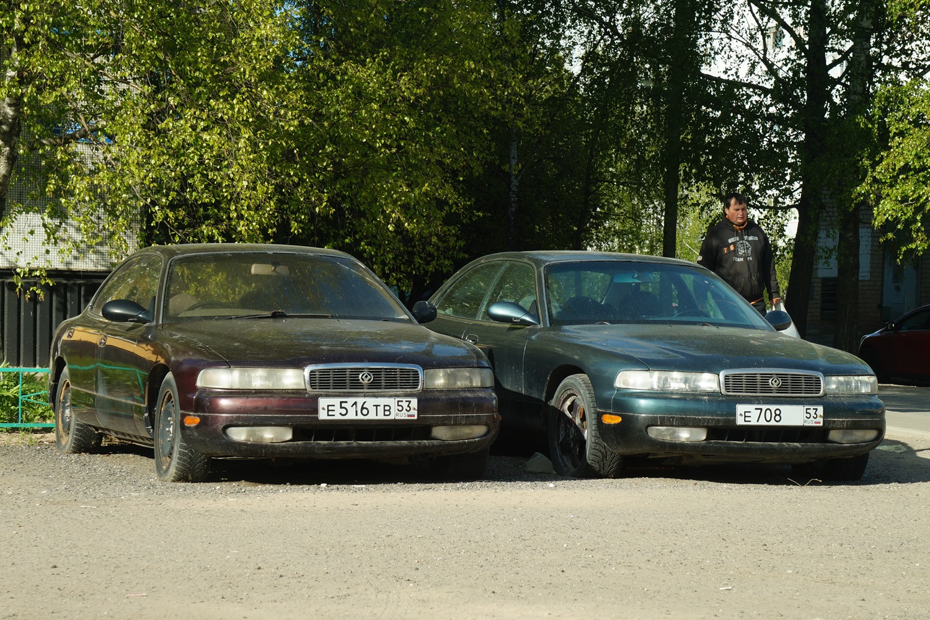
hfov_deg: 23.8
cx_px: 465
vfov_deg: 16.0
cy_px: 310
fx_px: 2209
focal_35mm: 86
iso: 100
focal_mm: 57
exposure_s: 1/100
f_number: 9
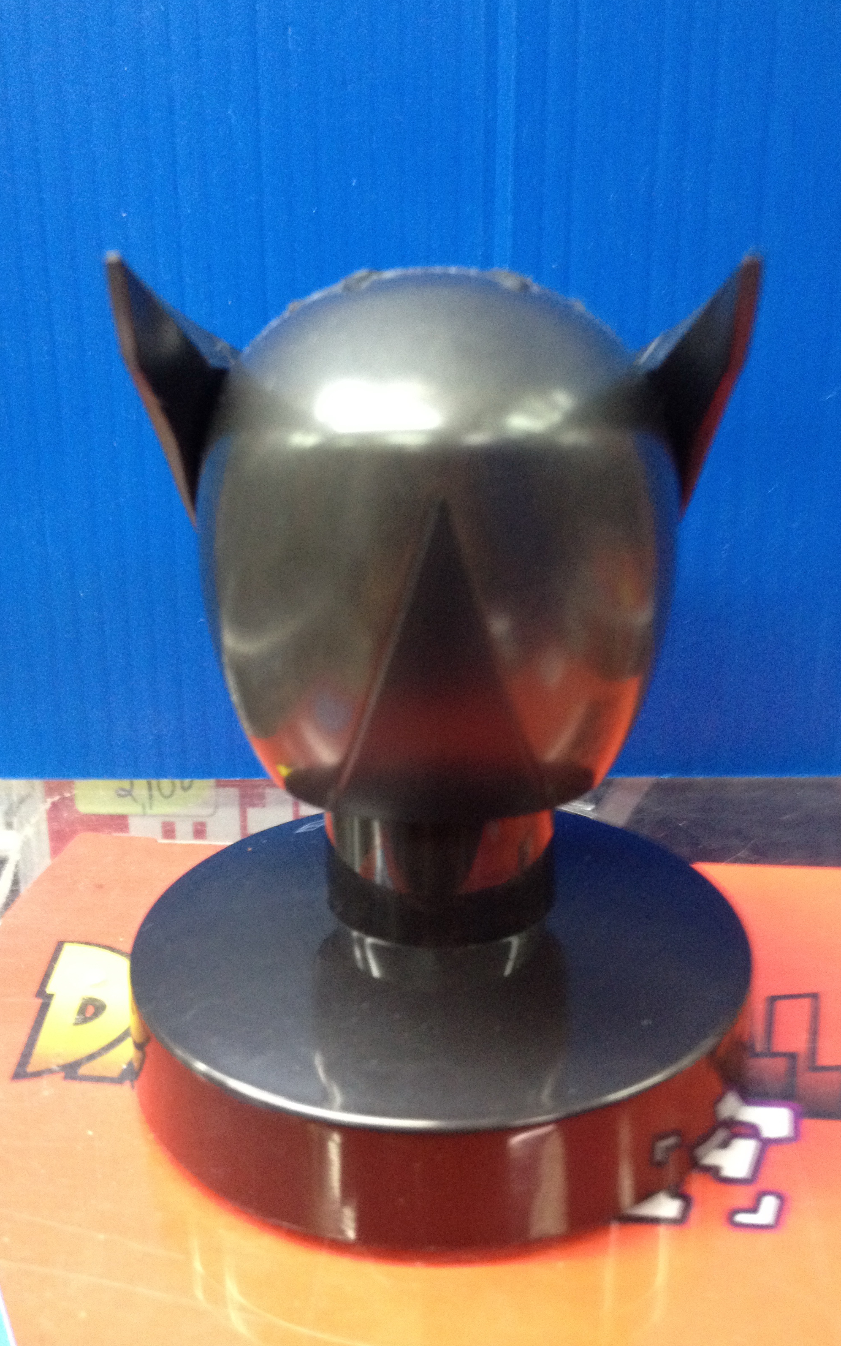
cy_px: 670
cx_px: 444
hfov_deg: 33.6
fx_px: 1393
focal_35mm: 38
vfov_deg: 51.5
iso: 250
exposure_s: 1/20
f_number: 2.4
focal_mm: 4.28
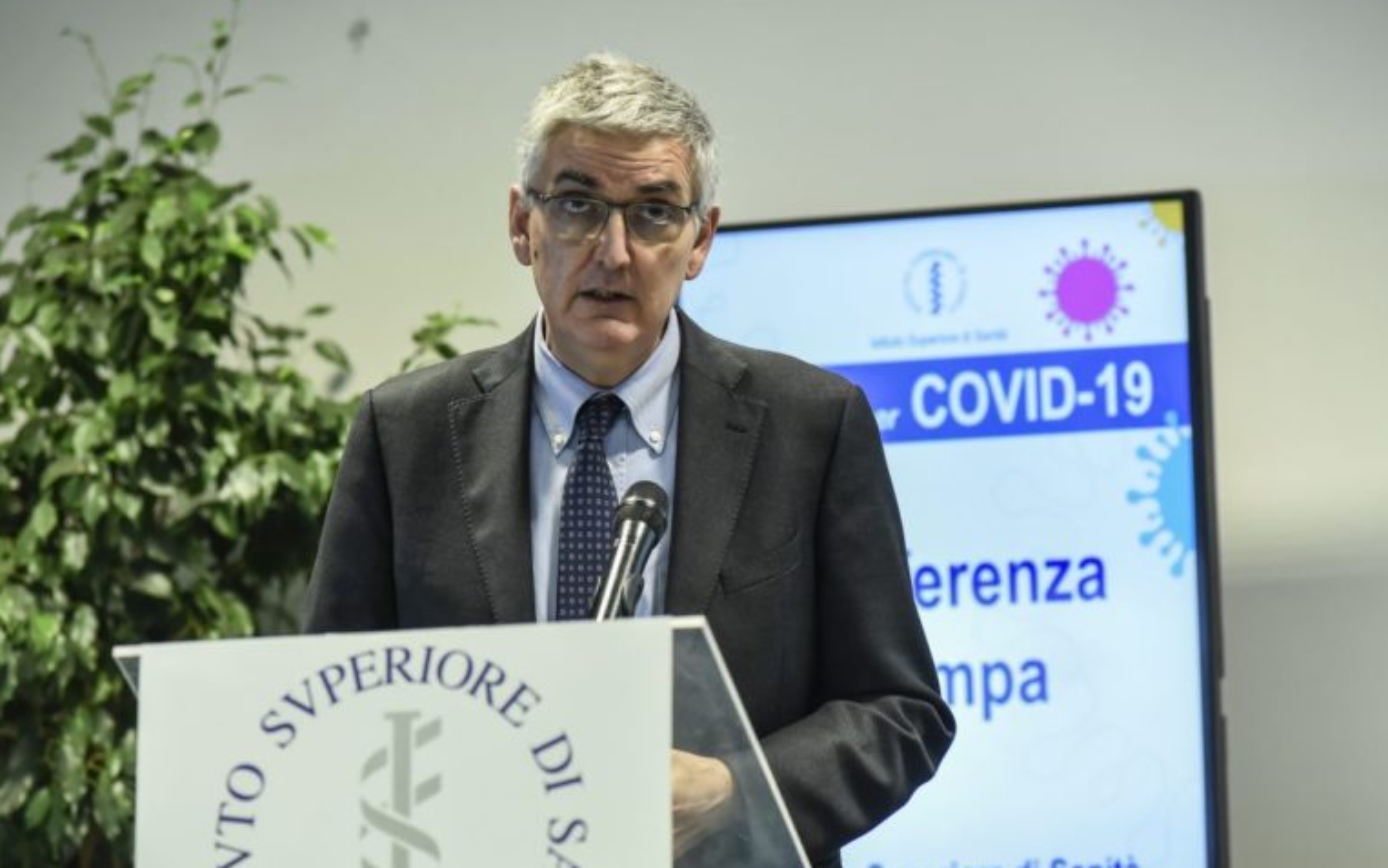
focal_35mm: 159
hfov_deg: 13.2
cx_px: 695
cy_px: 449
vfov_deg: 8.3
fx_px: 6015
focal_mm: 155
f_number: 5
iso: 4000
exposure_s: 1/80
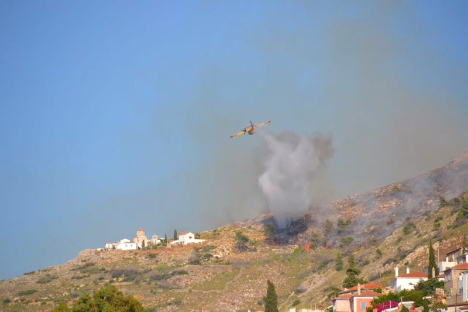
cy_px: 156
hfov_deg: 6.9
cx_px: 234
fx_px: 3899
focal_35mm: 300
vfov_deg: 4.6
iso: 400
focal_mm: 200
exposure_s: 1/2000
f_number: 6.3
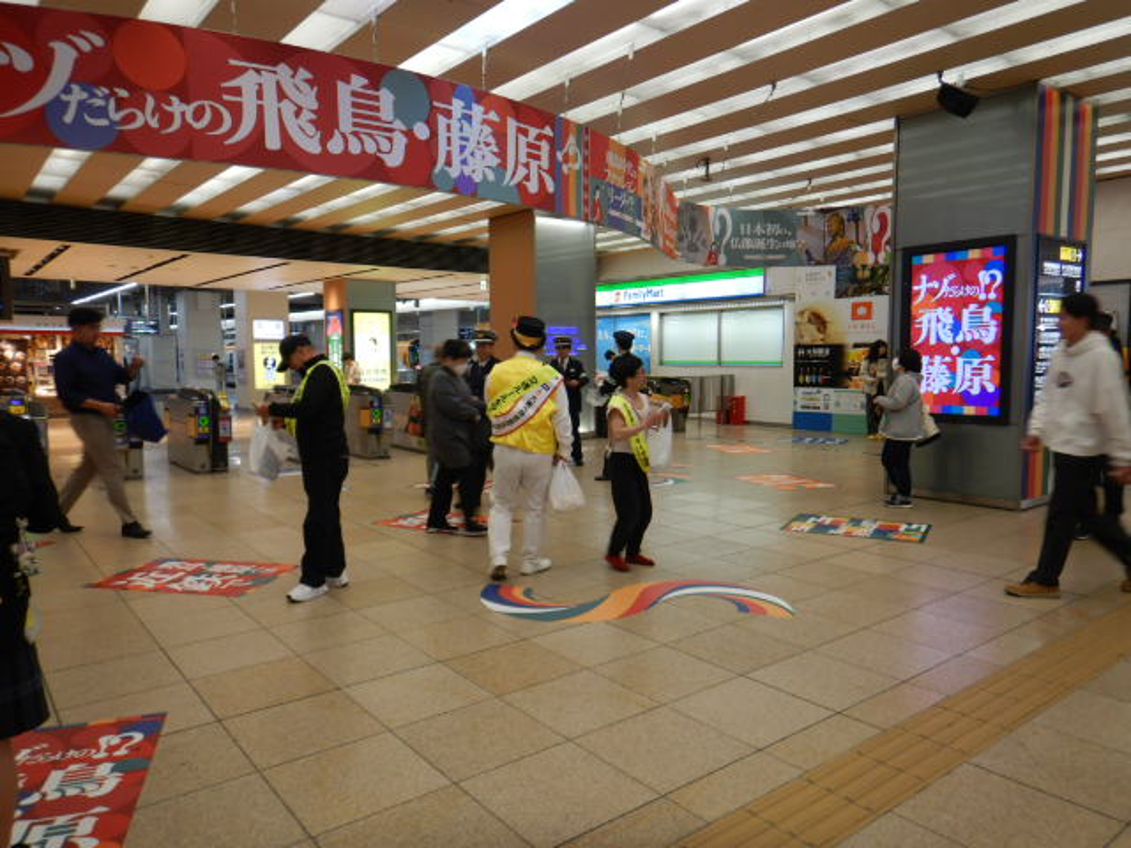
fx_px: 784
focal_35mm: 24
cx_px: 566
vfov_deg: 56.8
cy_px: 424
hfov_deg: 71.6
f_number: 2.8
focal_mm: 4.3
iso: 125
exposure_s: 1/30
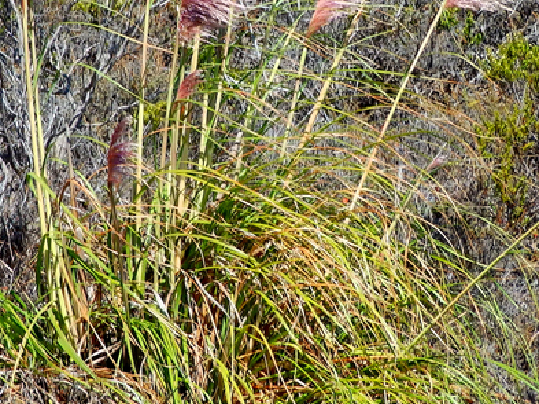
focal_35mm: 334
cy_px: 130
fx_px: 5196
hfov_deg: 5.9
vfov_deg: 4.4
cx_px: 267
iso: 80
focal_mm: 20.6
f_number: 4.8
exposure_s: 1/400
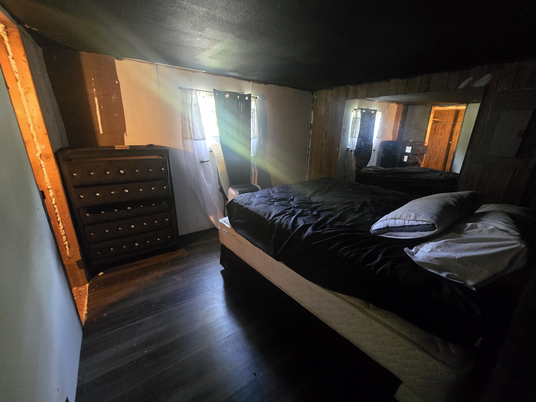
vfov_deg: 89.9
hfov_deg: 106.2
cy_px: 201
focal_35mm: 13
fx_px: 201
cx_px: 268
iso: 1600
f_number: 2.2
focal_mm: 2.2
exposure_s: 1/24
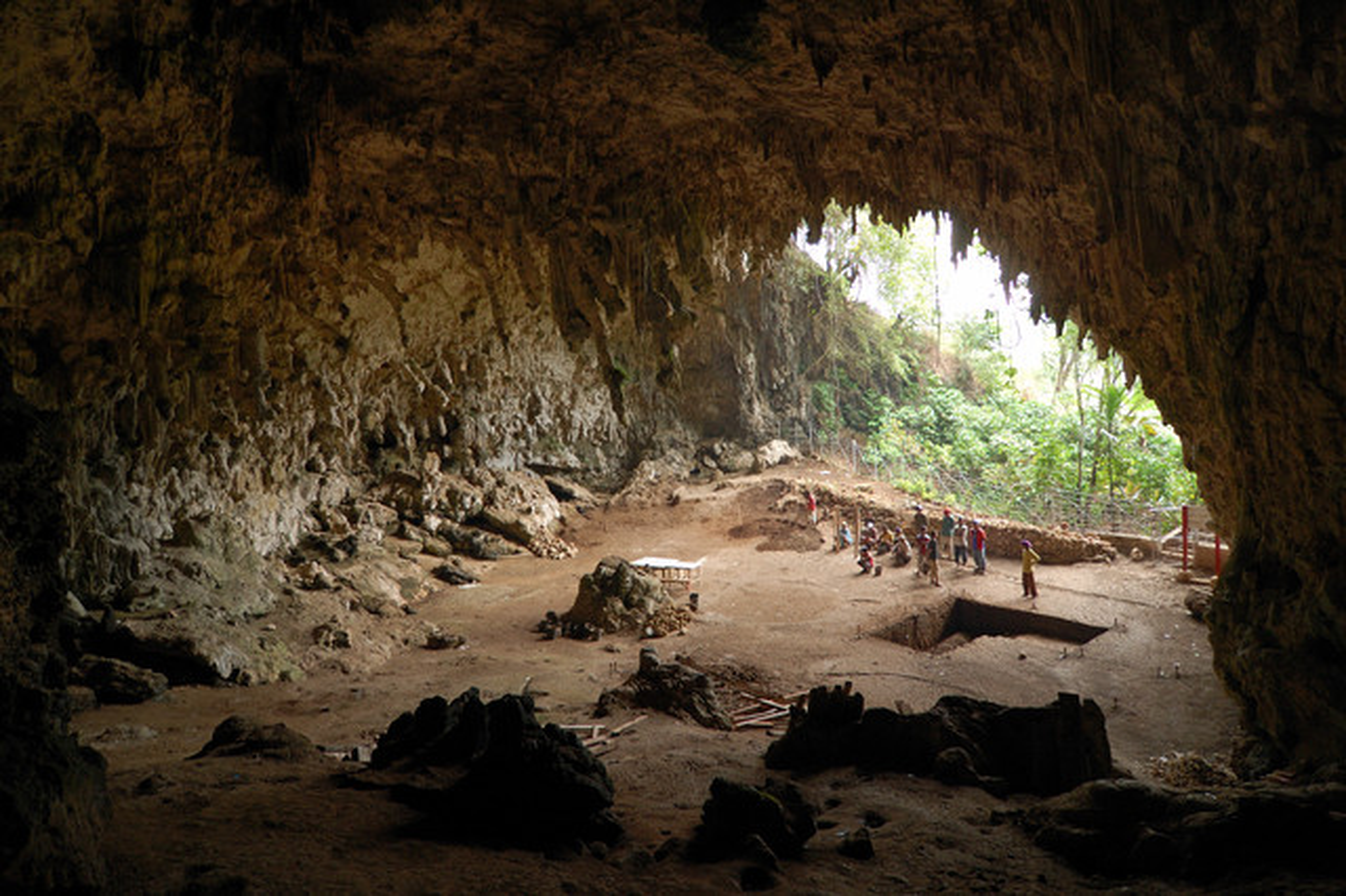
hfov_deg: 90.0
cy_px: 448
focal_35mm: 18
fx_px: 673
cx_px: 673
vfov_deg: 67.3
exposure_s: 1/25
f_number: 5
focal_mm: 12
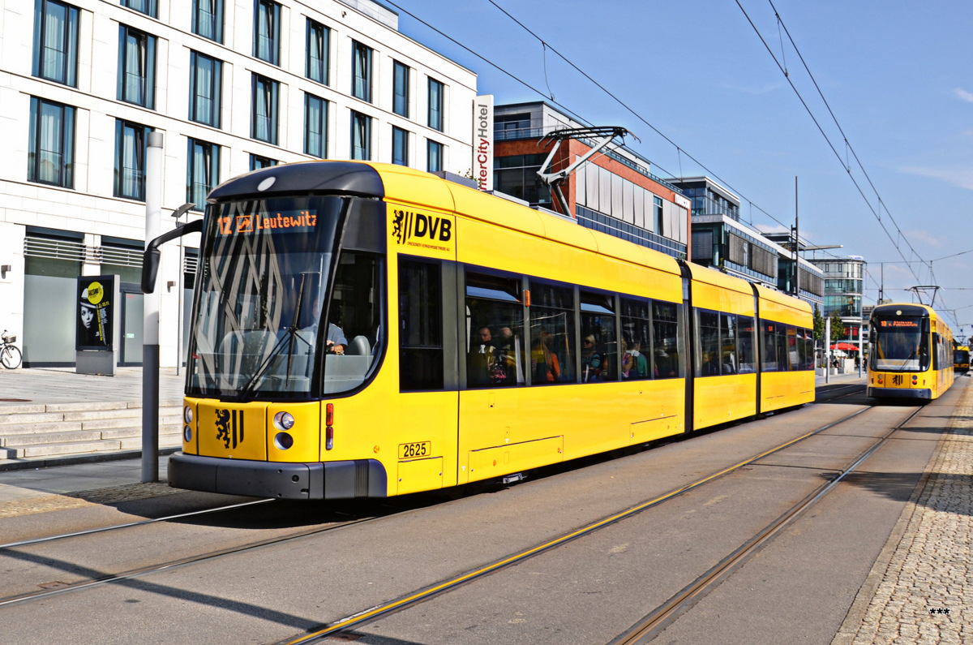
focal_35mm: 27
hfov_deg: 67.5
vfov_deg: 47.7
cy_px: 322
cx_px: 486
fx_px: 728
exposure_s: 1/250
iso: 100
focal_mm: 18
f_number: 8
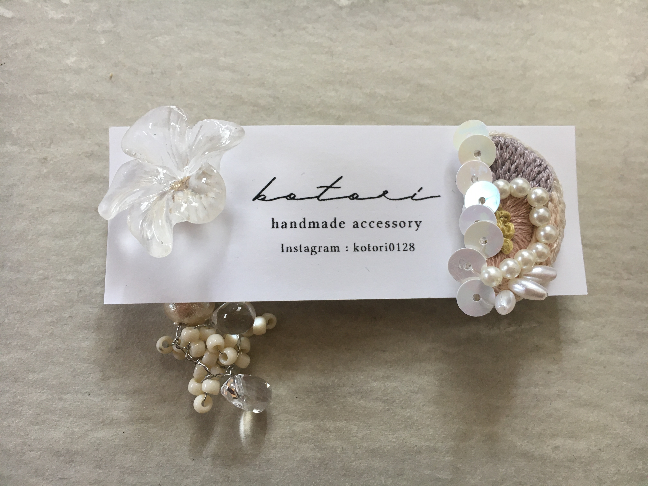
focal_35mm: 29
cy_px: 243
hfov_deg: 61.7
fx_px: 543
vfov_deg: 48.2
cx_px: 324
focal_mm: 4.15
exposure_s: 1/30
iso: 64
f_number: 2.2
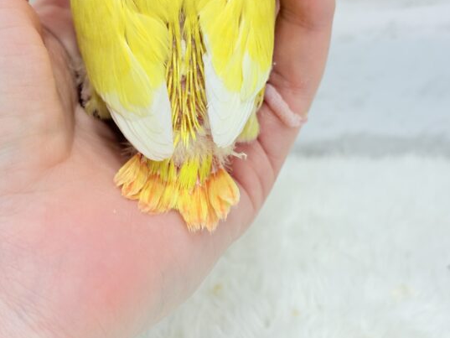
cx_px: 241
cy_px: 182
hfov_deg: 31.2
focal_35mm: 62
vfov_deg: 23.7
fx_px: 806
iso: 40
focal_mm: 5.96
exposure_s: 1/50
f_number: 1.6
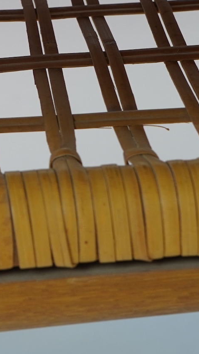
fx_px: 1117
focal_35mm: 119
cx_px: -40
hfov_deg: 10.0
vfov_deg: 17.8
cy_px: 41
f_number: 7.1
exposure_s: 1/30
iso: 640
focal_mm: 35
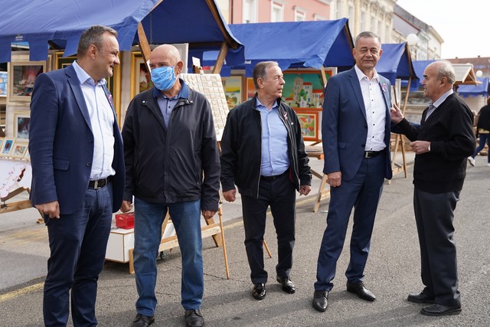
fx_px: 558
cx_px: 248
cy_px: 175
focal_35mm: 41
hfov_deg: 47.4
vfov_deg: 32.6
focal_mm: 32
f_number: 2.8
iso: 500
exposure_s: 1/3200
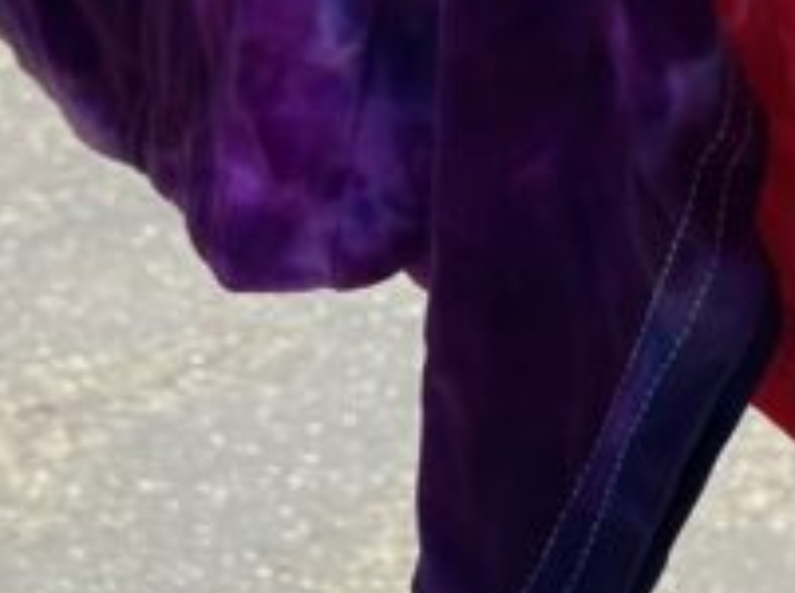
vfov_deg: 9.5
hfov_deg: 13.4
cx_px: 1001
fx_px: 3278
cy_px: -680
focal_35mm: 143
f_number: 1.8
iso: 32
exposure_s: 1/648
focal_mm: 3.99
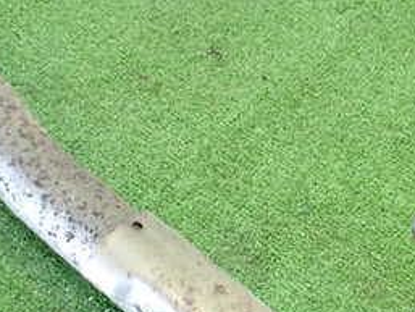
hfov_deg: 27.8
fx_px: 840
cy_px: 257
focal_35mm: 70
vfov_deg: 20.7
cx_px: 212
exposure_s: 1/60
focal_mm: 5.4
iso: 800
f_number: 2.3
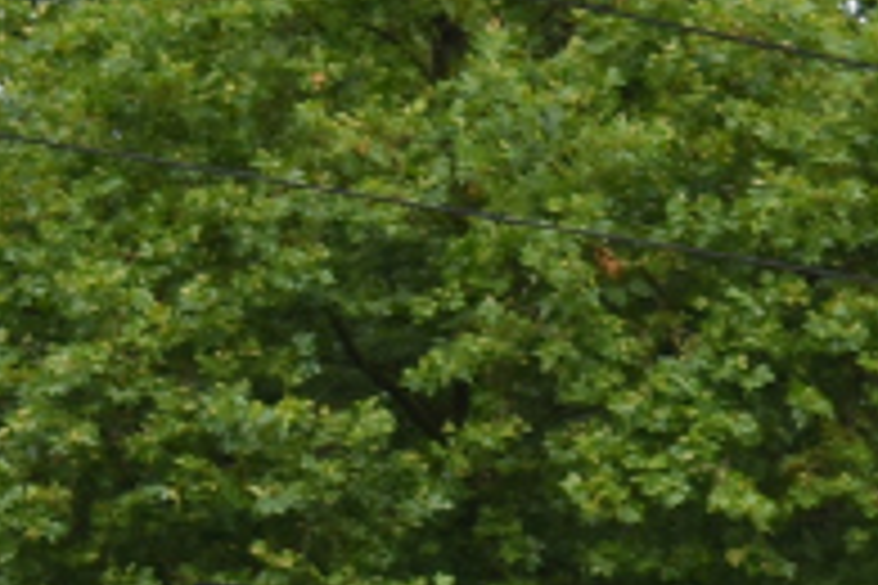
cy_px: 763
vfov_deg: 4.6
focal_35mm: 300
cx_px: 2693
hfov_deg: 6.3
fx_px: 7316
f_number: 9
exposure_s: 1/320
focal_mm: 30
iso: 200
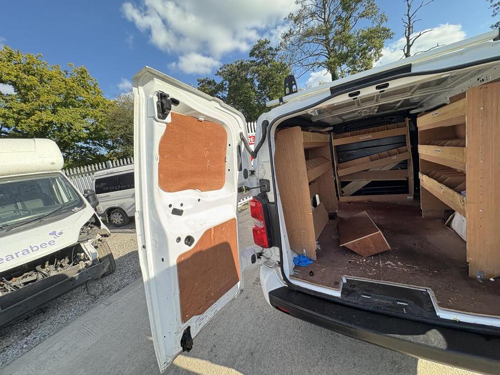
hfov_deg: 102.1
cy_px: 188
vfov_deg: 85.7
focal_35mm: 14
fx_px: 202
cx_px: 250
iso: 40
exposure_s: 1/479
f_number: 2.2
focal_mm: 2.22
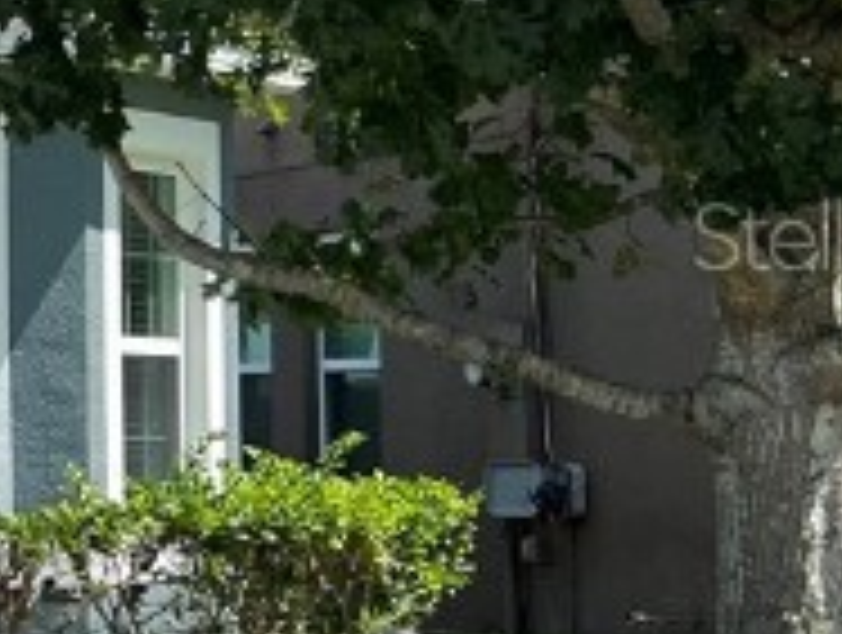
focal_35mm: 142
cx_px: -1189
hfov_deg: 11.4
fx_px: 3461
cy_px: 234
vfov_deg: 10.5
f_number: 1.5
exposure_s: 1/4444
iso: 50
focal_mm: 5.7
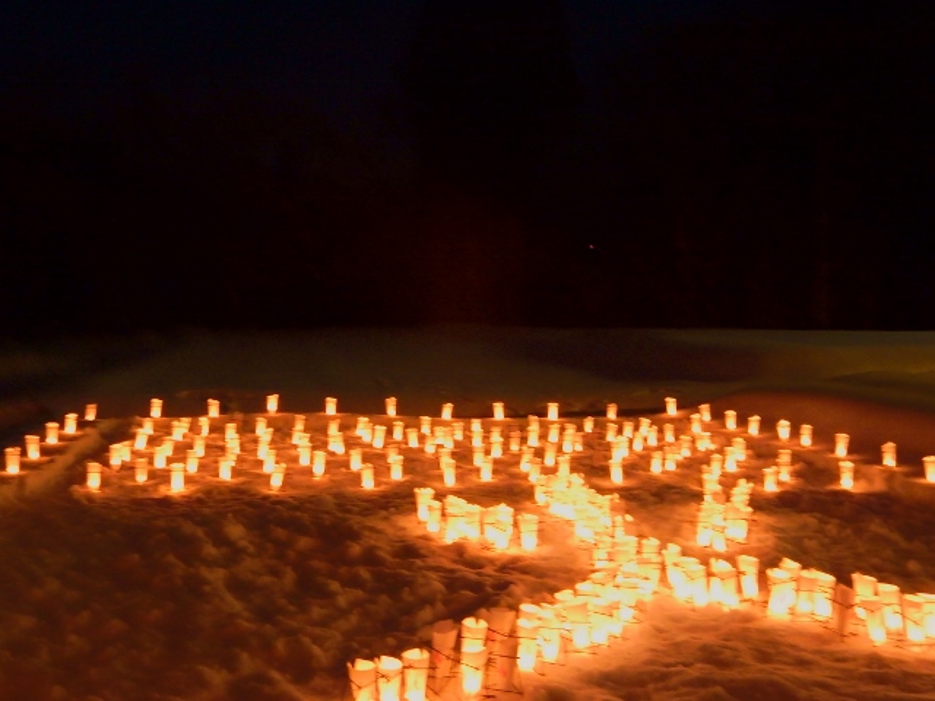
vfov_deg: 34.3
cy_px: 350
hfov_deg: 44.8
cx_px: 468
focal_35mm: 42
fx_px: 1134
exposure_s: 1/2
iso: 800
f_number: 4.2
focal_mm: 7.6
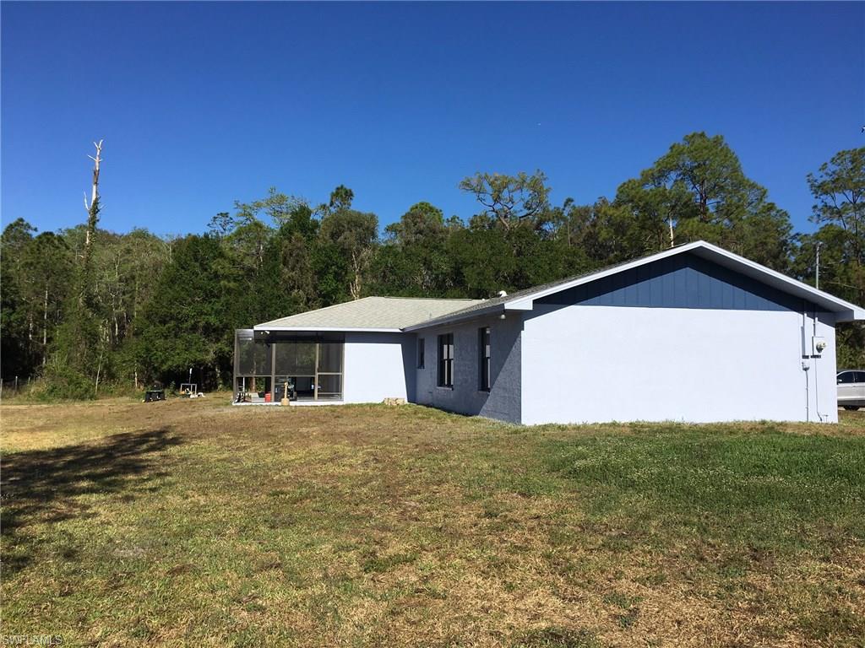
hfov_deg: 61.7
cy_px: 324
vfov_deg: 48.2
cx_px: 432
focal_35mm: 29
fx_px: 725
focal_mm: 4.15
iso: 25
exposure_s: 1/2747
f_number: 2.2
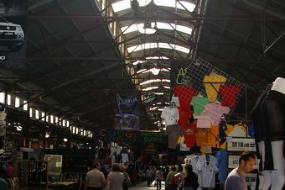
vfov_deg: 20.4
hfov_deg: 30.5
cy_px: 142
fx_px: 522
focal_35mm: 66
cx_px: 122
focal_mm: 23
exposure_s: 1/45
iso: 200
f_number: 5.6
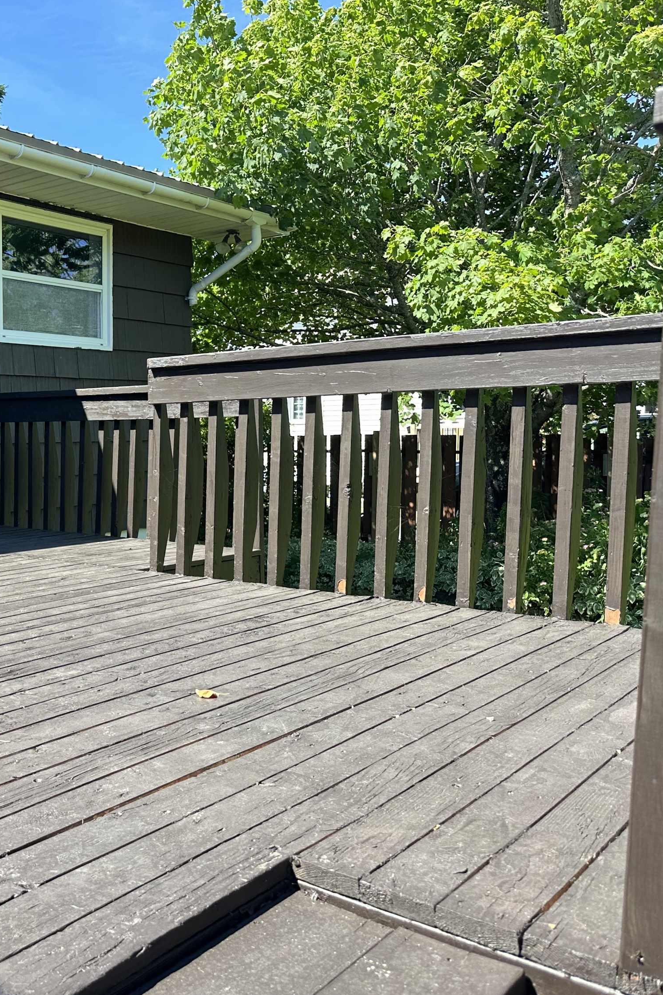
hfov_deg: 35.3
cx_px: 2
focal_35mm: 34
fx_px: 939
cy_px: 493
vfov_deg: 55.8
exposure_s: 1/694
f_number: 1.78
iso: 80
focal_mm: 6.86
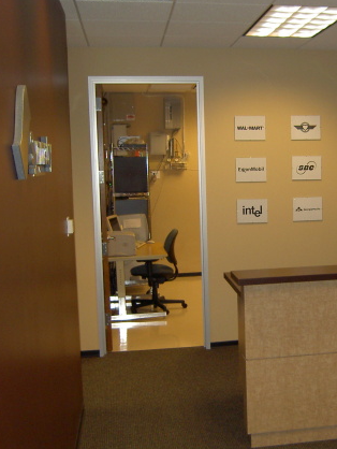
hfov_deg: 27.2
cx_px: 294
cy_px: 244
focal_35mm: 52
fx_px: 674
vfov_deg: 36.8
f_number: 2.8
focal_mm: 5.6
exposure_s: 1/60
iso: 100
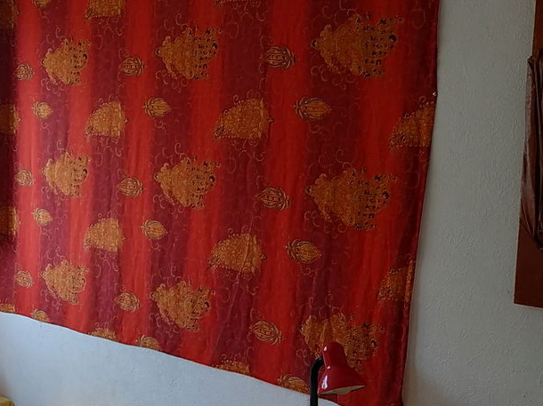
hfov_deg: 29.1
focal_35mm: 63
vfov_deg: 23.2
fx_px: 988
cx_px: 25
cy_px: 273
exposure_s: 1/162
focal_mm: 3.94
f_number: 1.9
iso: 250
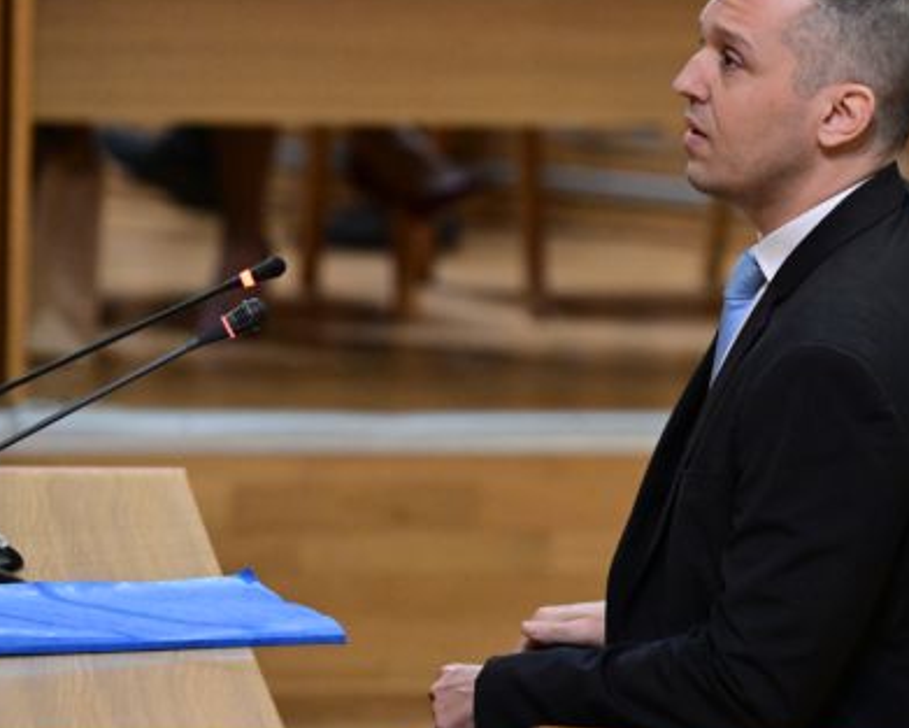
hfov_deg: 6.3
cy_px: 315
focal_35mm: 307
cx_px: 632
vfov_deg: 5.0
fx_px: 8261
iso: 8000
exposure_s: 1/200
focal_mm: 200
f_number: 4
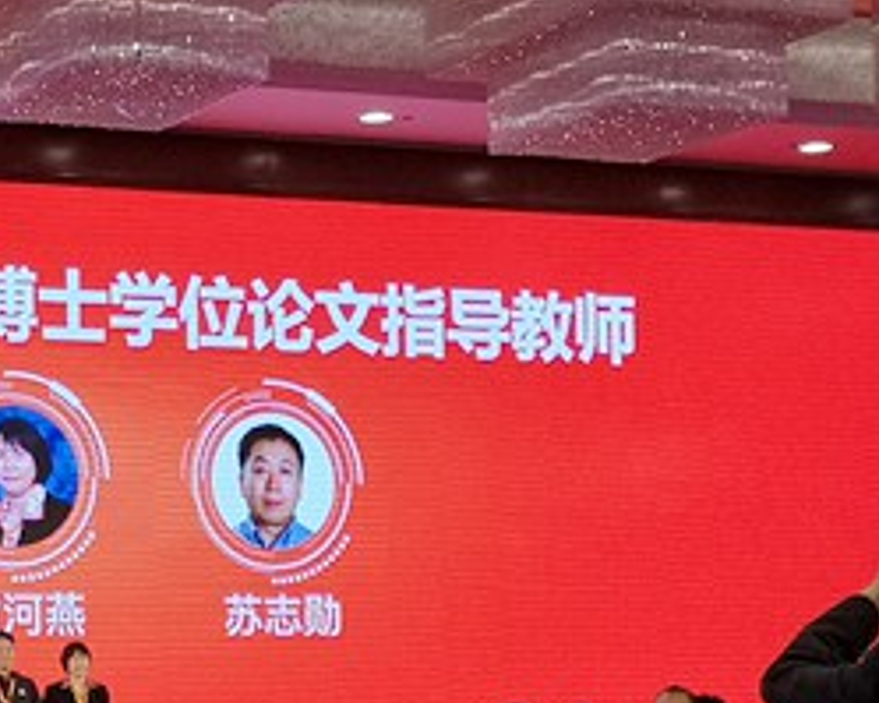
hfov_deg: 16.5
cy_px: 558
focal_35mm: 113
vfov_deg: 13.6
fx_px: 2939
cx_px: -92
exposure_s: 1/223
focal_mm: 3.95
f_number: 1.8
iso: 50
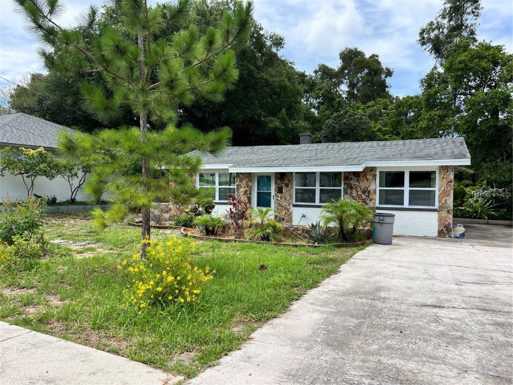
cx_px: 256
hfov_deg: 67.3
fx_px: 385
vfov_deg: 53.1
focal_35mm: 26
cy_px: 192
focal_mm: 5.7
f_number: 1.5
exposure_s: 1/2299
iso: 50
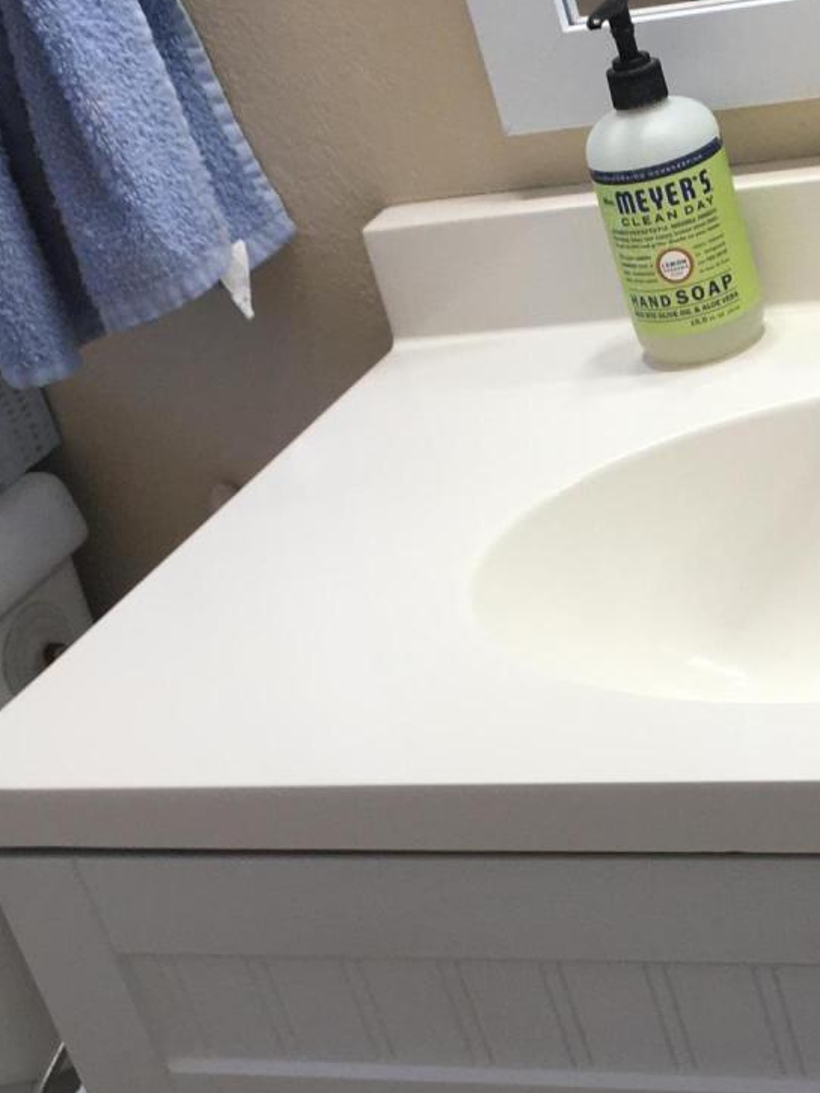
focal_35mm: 80
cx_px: 770
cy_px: 665
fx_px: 2526
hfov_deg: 18.1
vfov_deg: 24.4
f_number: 2.2
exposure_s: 1/60
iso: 32
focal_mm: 4.15
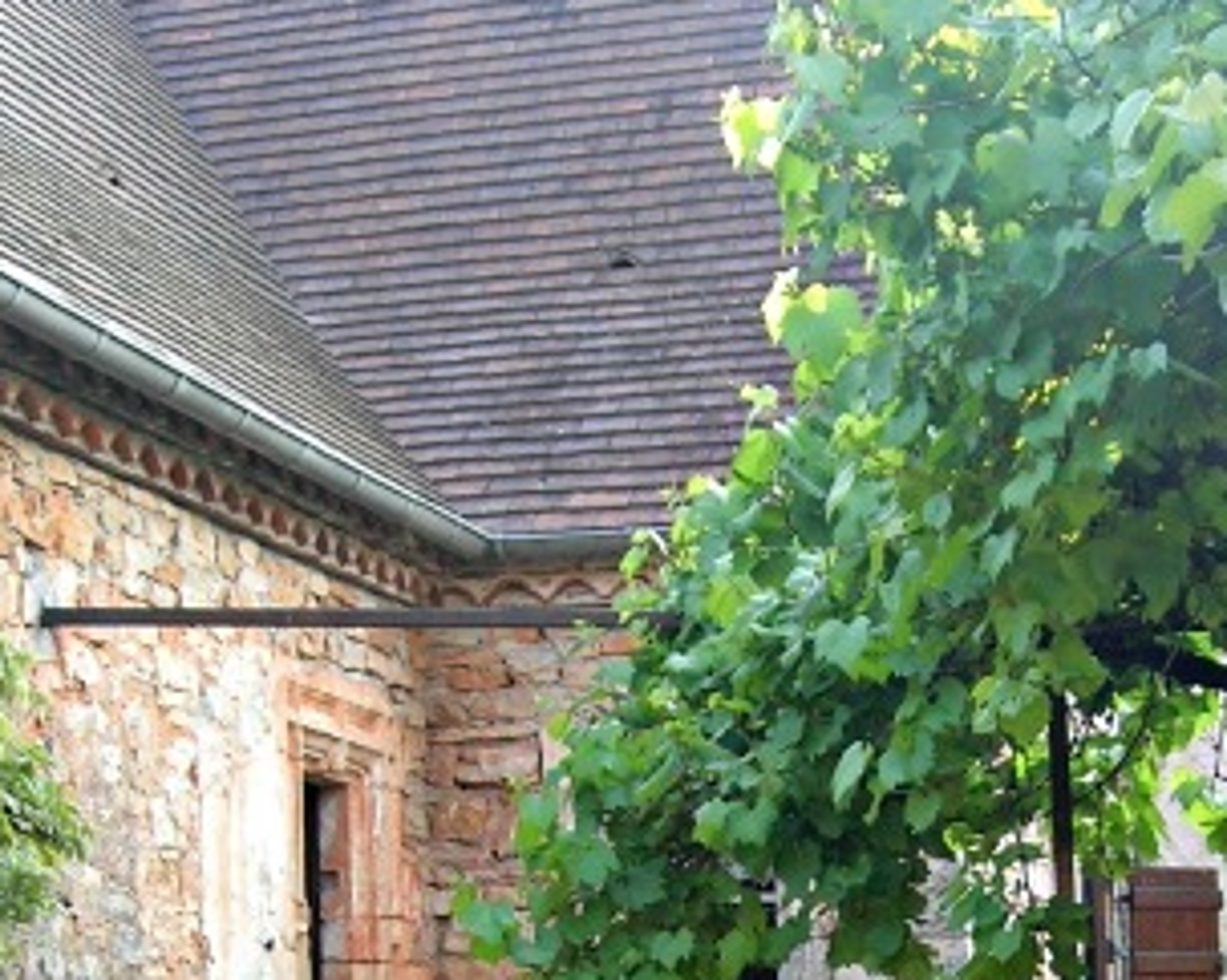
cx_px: 798
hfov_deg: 19.5
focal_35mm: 98
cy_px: 1045
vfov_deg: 15.3
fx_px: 3557
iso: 64
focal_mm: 7.8
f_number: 2.8
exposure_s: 1/116
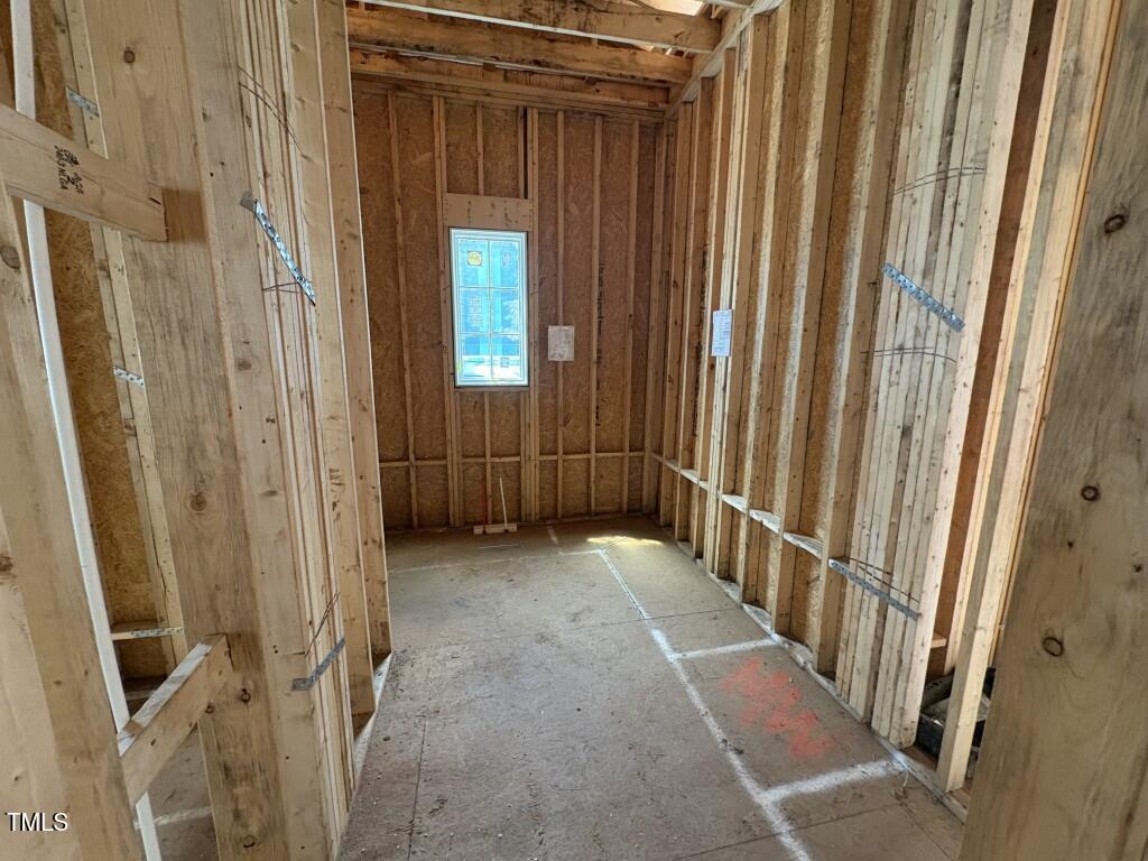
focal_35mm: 14
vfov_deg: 85.7
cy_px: 430
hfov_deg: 102.1
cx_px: 574
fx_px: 464
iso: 400
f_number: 2.2
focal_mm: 2.22
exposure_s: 1/60
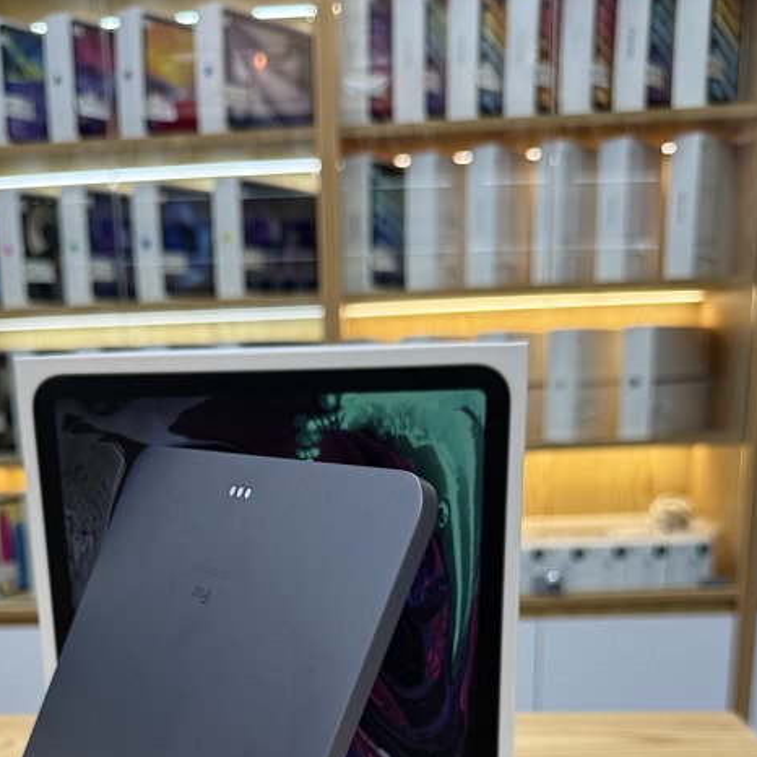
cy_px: 689
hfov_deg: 40.7
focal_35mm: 41
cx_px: 298
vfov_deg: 38.0
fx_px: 1014
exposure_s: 1/120
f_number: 1.78
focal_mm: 6.76
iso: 80
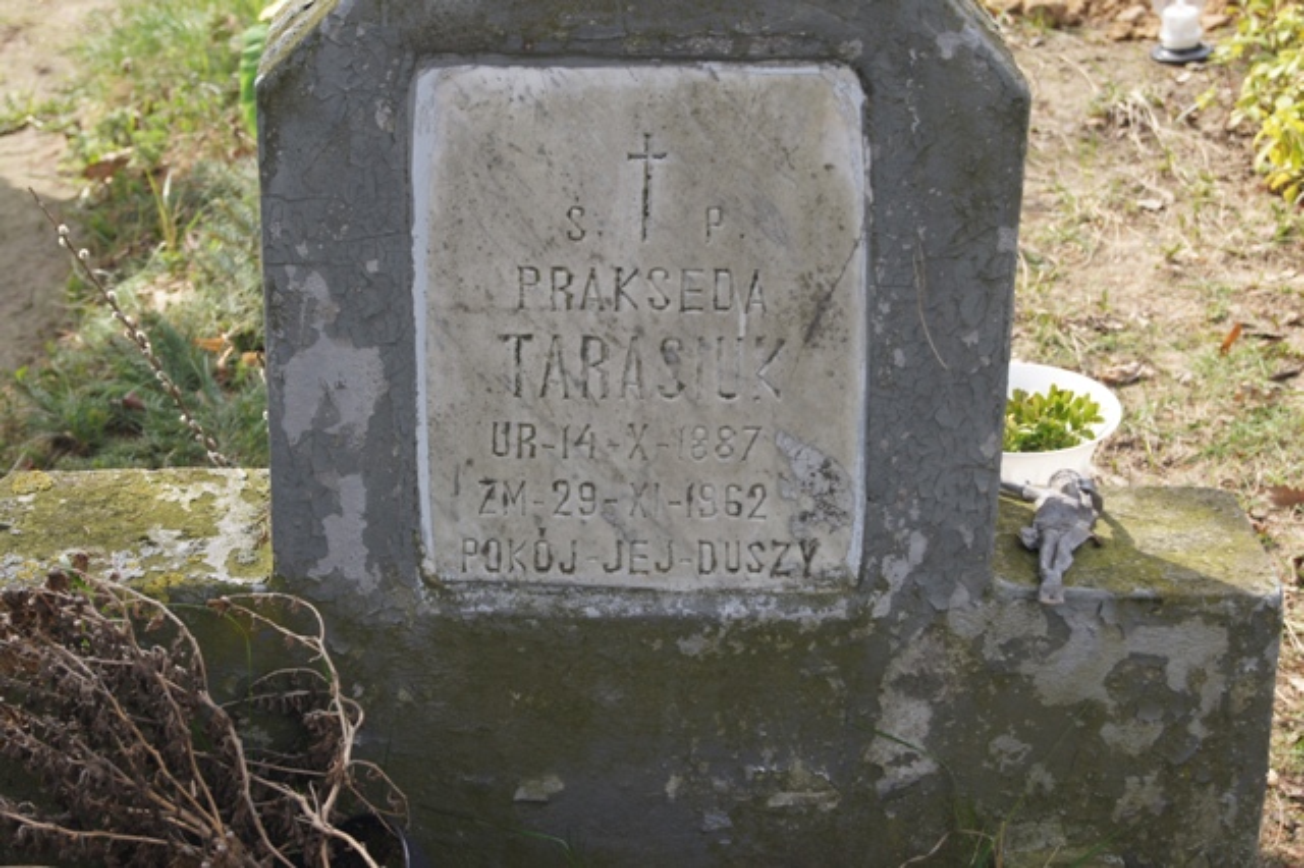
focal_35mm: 82
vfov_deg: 16.5
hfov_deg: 24.6
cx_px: 652
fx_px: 2987
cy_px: 434
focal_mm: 55
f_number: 7.1
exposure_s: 1/160
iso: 200
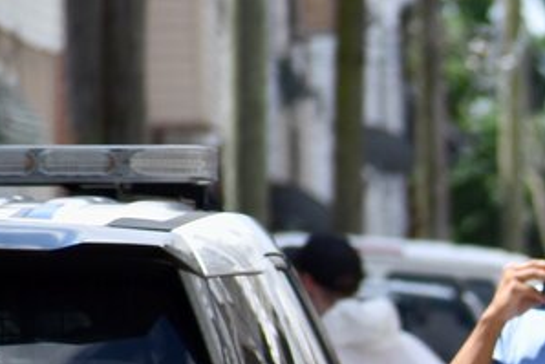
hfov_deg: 1.8
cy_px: 766
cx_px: 1216
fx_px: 17728
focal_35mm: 1171
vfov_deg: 1.2
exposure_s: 1/1000
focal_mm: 155
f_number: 5.6
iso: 200
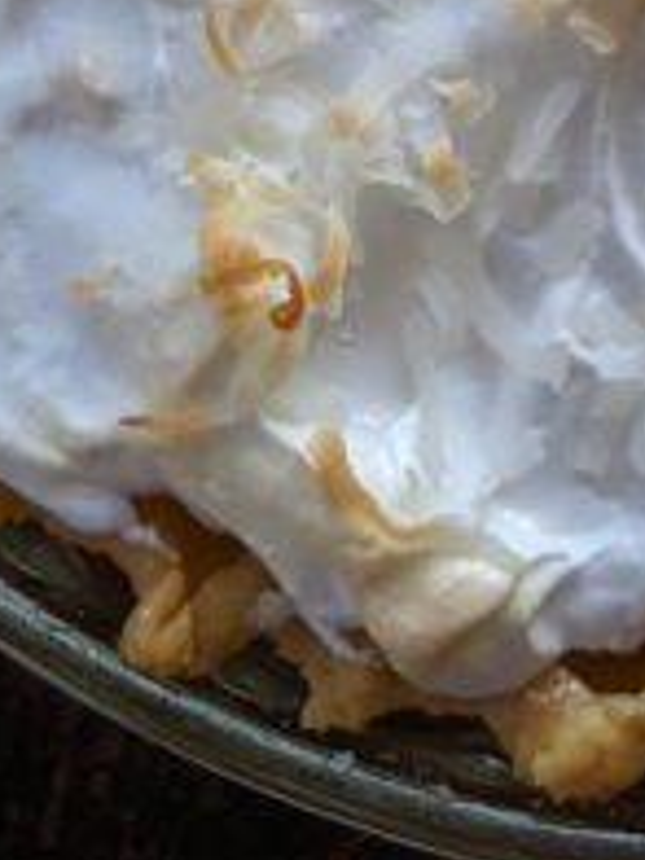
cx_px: 818
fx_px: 3354
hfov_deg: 10.8
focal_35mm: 135
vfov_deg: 13.5
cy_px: -540
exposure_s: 1/279
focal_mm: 4.44
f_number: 1.8
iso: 51
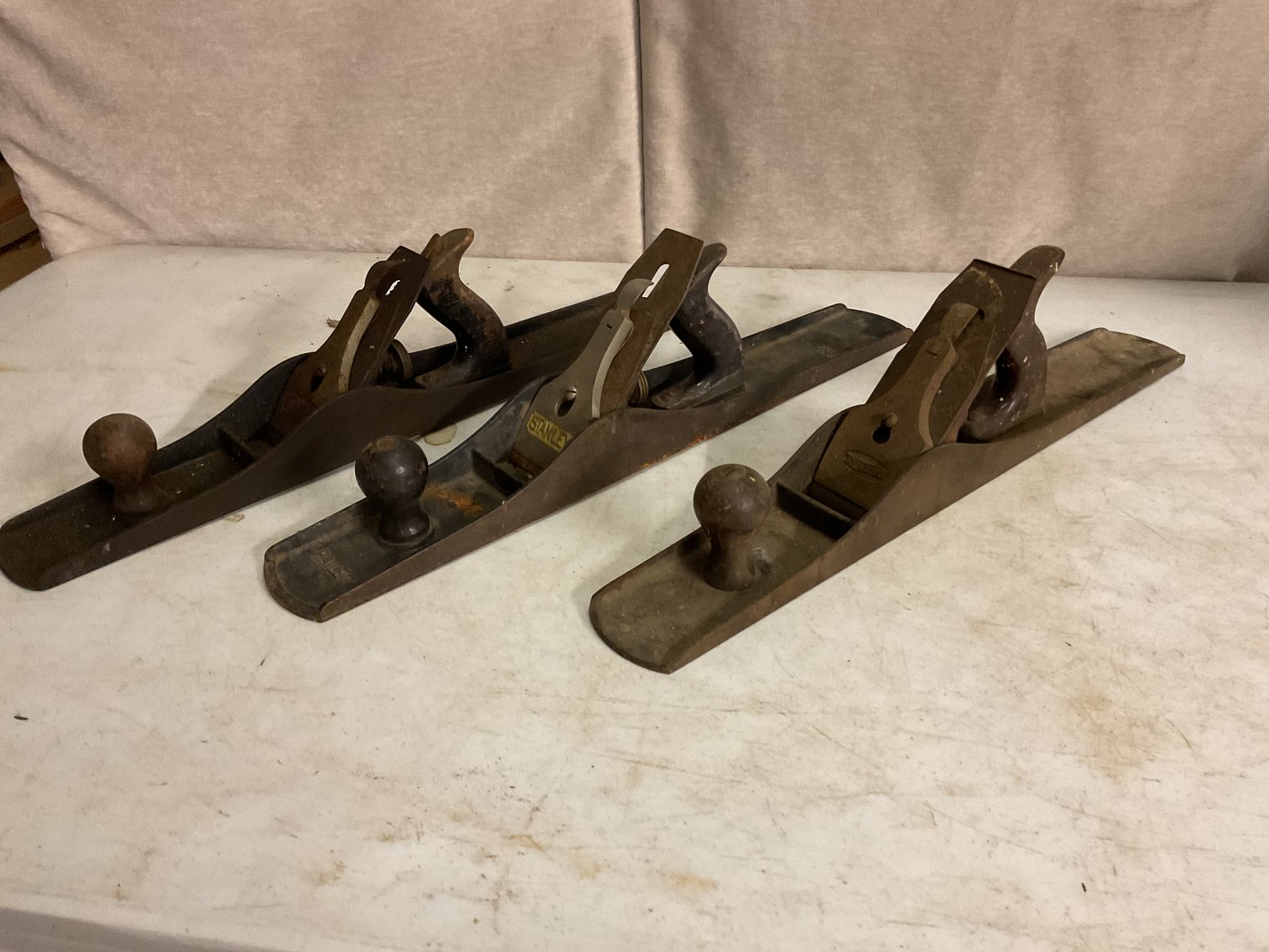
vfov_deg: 48.2
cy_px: 476
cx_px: 634
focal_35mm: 29
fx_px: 1063
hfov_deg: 61.7
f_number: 1.8
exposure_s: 1/60
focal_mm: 3
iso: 250
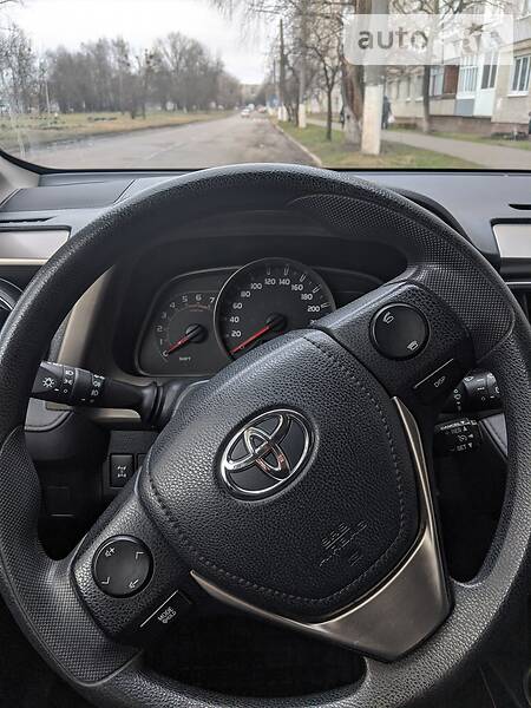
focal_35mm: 27
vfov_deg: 65.3
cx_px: 266
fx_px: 552
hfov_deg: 51.4
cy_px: 354
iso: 45
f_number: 1.8
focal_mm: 4.4
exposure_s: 1/215
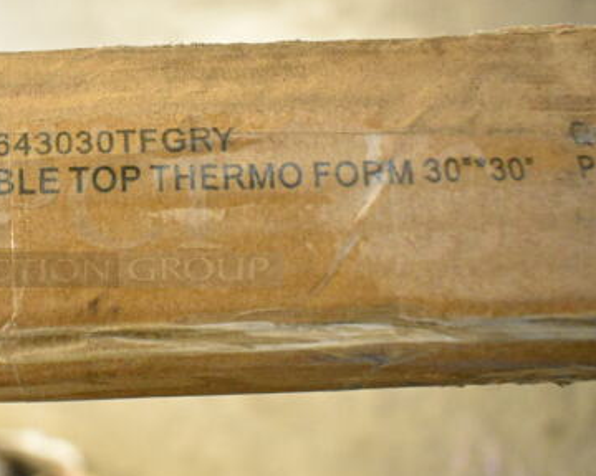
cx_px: 99
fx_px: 758
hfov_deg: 40.7
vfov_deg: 34.8
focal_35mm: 43
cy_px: 200
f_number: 5
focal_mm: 18
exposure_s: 1/100
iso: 6400
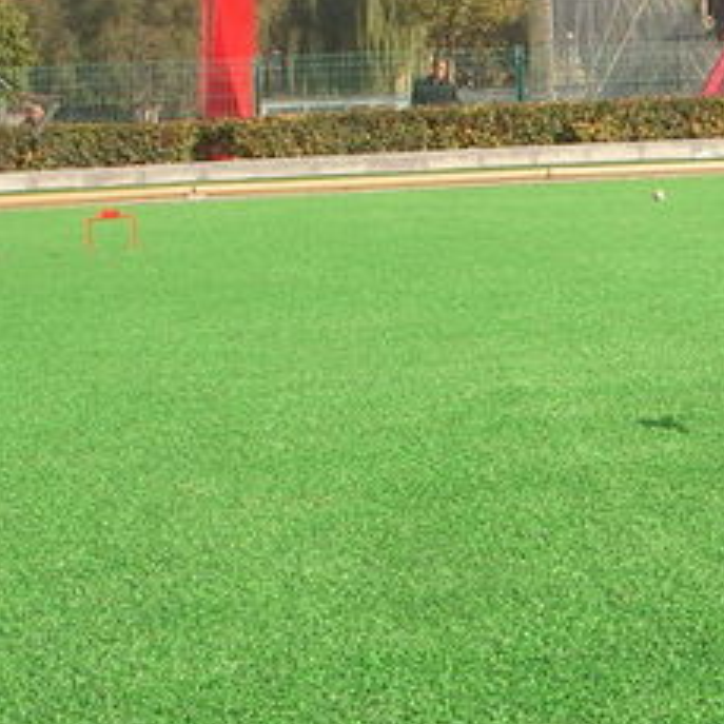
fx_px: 2082
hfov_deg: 18.6
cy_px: 322
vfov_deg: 19.7
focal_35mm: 88
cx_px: 892
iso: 50
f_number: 6.6
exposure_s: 1/148
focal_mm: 6.3
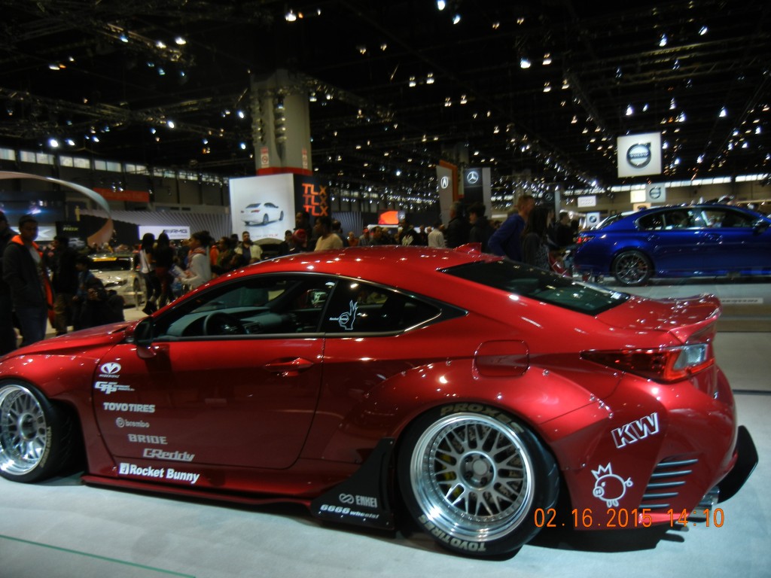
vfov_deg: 46.8
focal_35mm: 30
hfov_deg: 60.0
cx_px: 386
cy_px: 289
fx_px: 668
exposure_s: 1/71.1
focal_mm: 5.4
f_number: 3.5
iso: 160
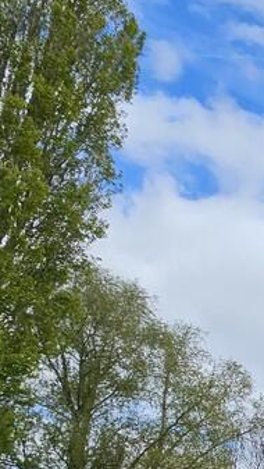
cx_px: 613
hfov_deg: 15.8
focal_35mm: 43
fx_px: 534
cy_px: 448
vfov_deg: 42.2
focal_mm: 2.2
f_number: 2.2
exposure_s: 1/1930
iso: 50
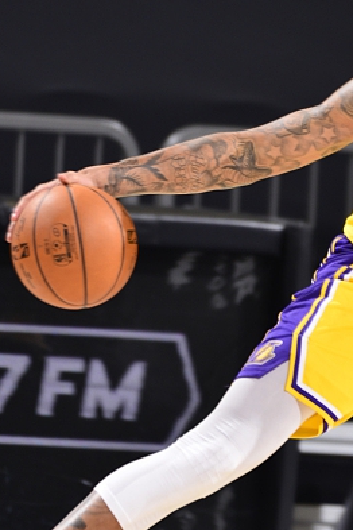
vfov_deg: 1.7
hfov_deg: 1.1
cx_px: 424
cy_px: 302
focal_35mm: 1200
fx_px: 17649
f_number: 5.6
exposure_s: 1/250
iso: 320
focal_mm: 460
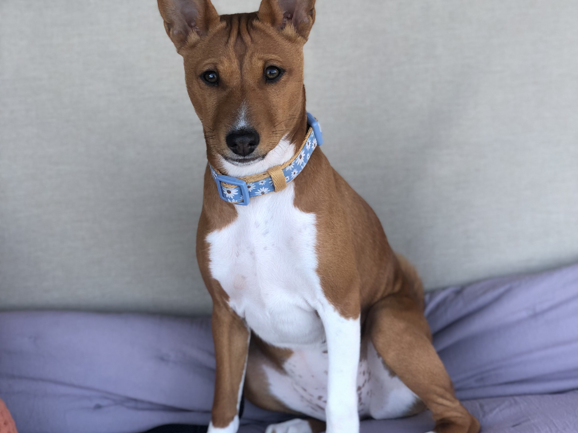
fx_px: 1169
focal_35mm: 70
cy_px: 134
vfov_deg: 20.9
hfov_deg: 27.8
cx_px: 291
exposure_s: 1/60
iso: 25
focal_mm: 6
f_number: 2.4
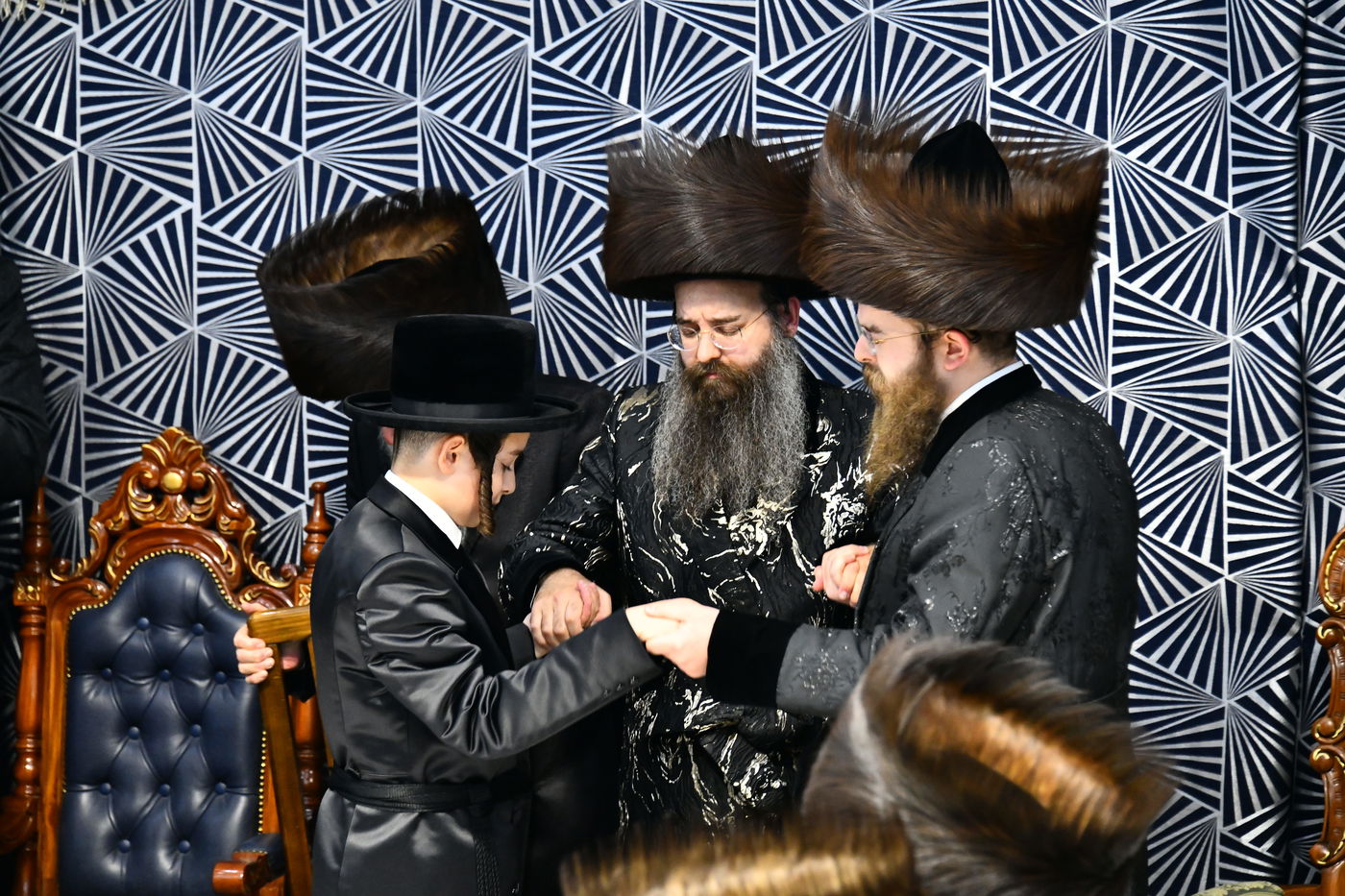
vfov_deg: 8.1
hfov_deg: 12.1
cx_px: 672
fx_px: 6350
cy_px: 448
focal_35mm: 170
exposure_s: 1/125
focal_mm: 170
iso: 2500
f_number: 5.6
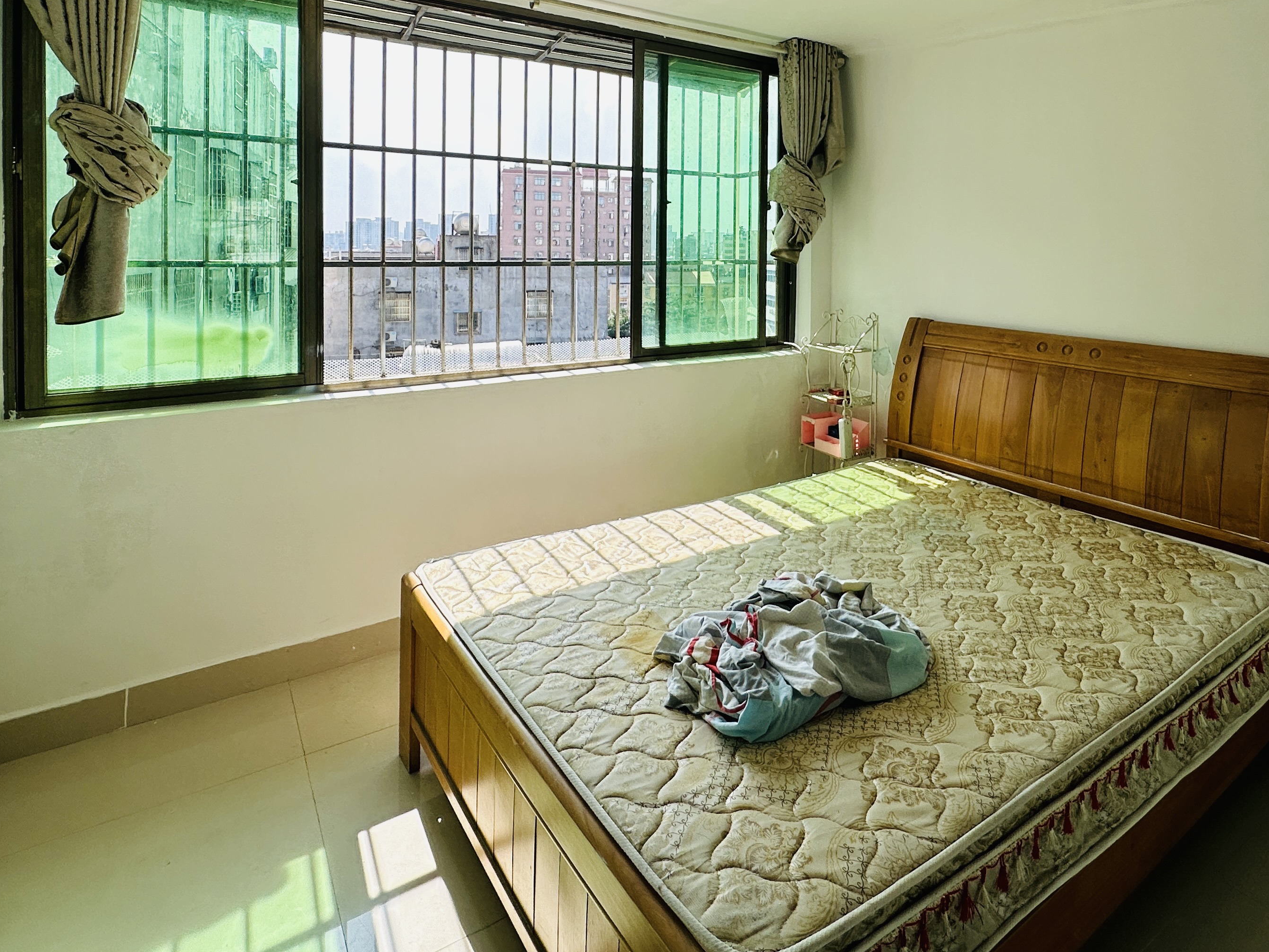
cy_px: 258
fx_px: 770
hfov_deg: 78.3
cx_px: 748
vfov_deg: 60.6
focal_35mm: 21
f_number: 2.2
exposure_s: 1/1024
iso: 50
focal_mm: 2.22
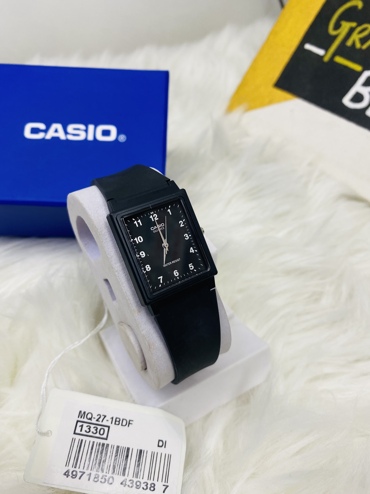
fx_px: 371
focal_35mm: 26
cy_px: 247
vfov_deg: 67.3
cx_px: 185
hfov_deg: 53.1
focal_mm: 4.25
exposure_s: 1/101
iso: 80
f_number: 1.8
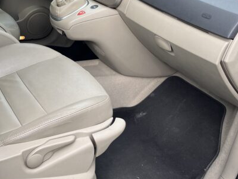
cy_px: 48
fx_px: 358
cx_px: 57
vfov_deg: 27.7
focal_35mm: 52
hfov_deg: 35.9
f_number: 1.6
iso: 40
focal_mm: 5.1
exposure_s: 1/170
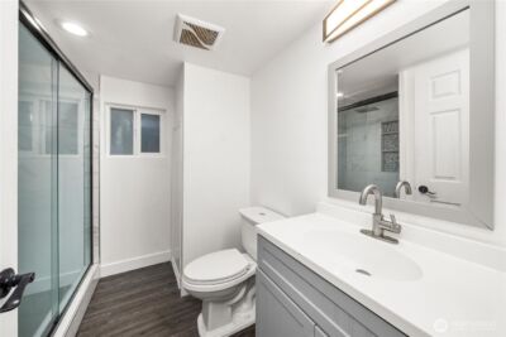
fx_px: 169
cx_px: 253
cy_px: 168
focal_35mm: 12
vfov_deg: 90.1
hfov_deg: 112.6
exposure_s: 1/60
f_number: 7.1
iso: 80
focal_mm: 12
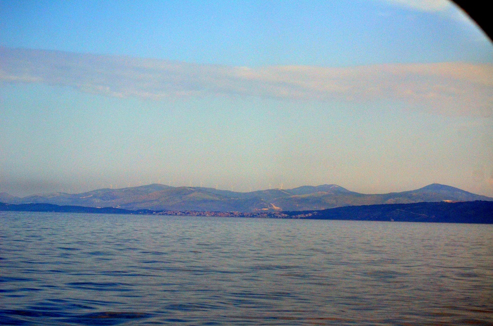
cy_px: 163
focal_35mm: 105
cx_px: 246
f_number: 4.5
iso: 800
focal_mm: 70
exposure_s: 1/6400
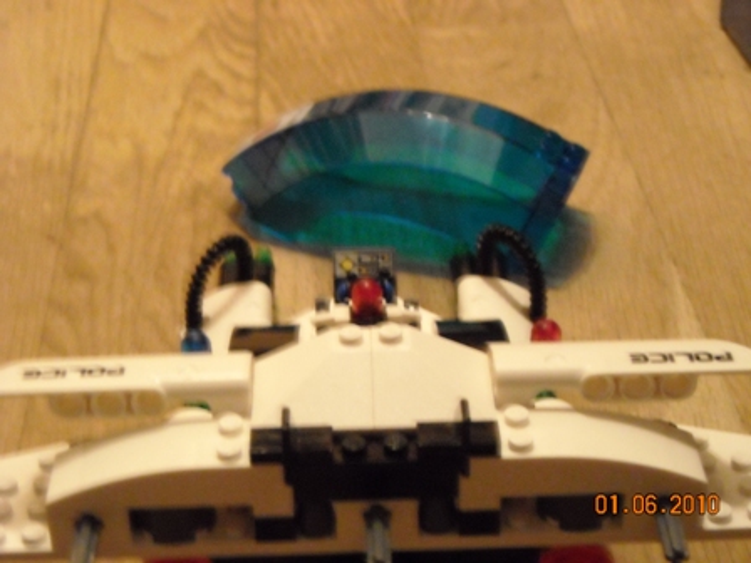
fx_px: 1822
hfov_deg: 23.3
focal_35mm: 84
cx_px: 376
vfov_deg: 17.6
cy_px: 282
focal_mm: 13.73
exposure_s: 1/1.33
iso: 800
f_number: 4.1
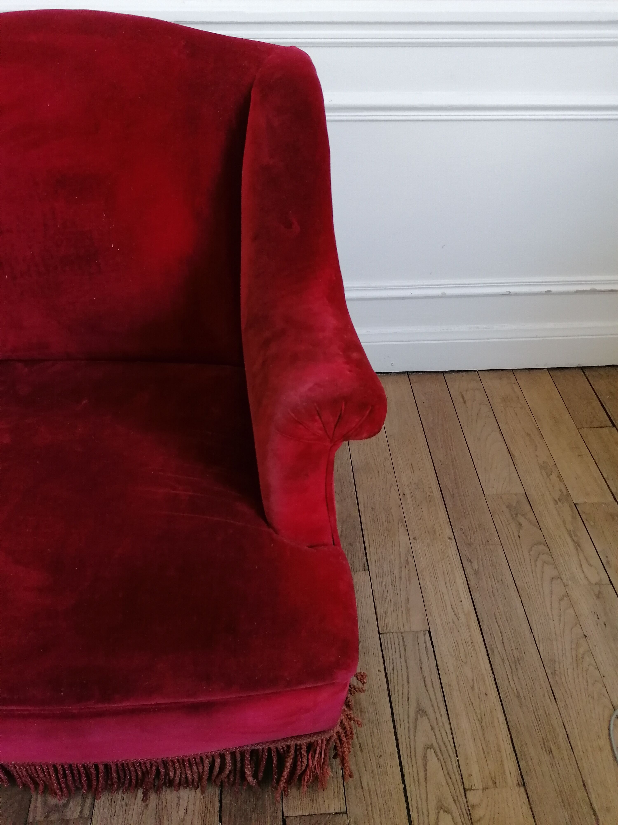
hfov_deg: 51.4
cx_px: 309
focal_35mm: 27
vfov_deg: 65.3
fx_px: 643
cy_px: 412
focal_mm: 4.75
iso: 320
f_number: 1.8
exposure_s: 1/30
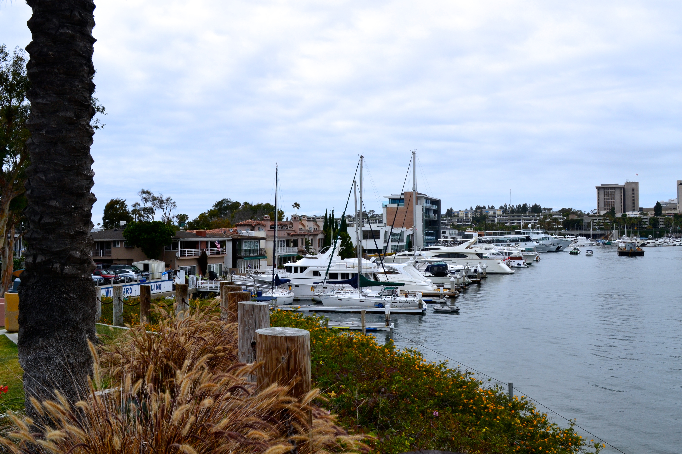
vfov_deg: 35.9
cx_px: 337
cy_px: 225
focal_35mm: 37
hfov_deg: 51.9
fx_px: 701
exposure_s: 1/500
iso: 320
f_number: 11
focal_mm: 24
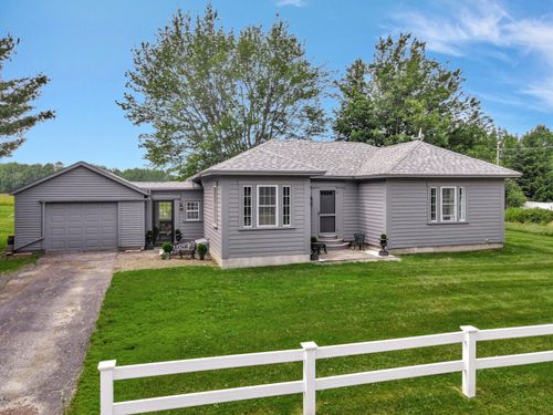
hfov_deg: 71.6
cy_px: 208
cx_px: 276
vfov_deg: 56.8
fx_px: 383
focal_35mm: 24
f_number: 2.8
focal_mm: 4.5
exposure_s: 1/500
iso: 200
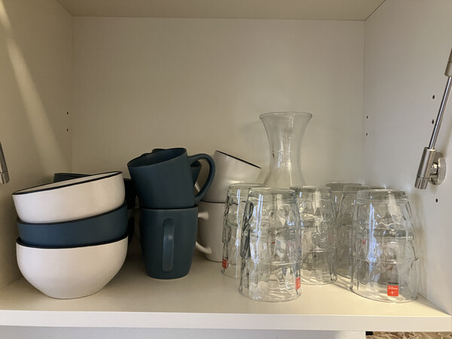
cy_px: 170
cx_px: 226
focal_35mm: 28
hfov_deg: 63.4
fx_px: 366
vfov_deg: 49.7
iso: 320
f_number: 1.8
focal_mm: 3.99
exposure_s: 1/60
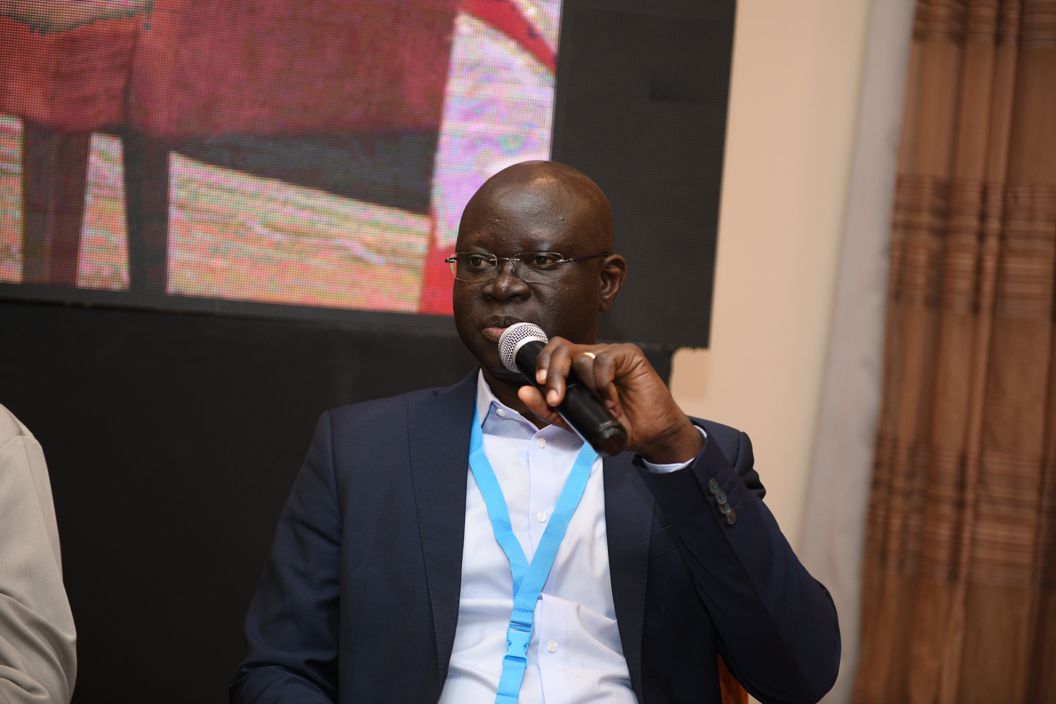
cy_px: 352
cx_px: 528
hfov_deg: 28.8
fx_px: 2053
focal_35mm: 70
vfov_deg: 19.5
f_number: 2.8
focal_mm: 70
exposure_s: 1/250
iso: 1250
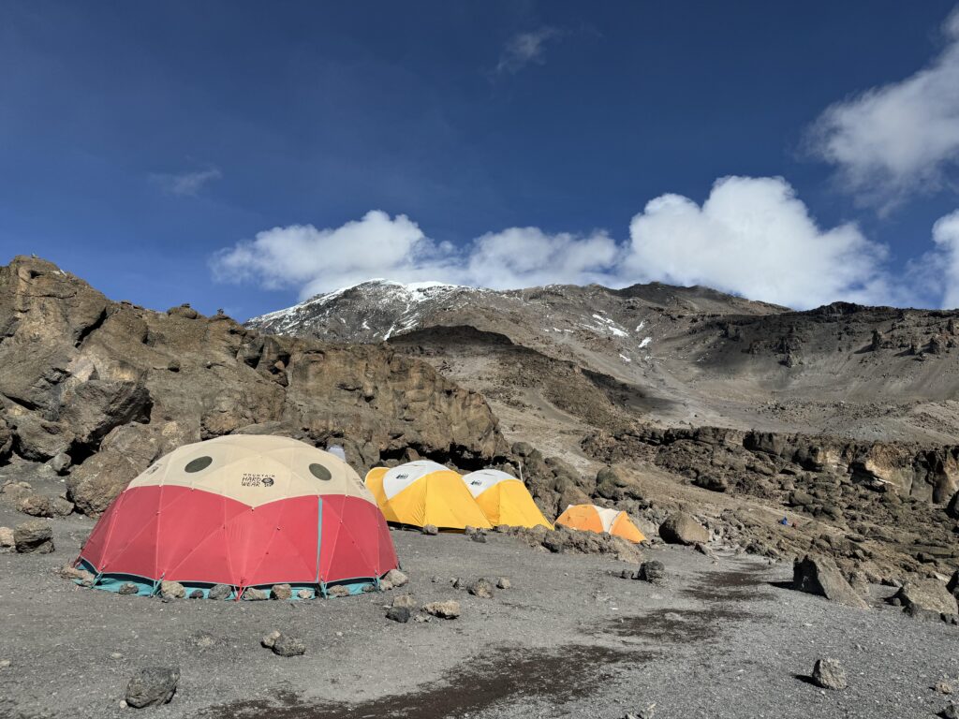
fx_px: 665
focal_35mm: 24
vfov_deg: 56.8
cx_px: 480
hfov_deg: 71.6
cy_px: 360
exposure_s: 1/6410
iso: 80
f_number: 1.78
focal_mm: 6.86
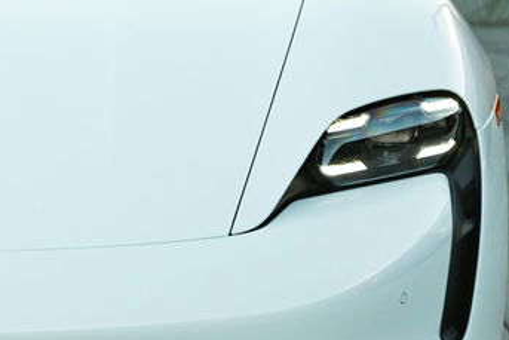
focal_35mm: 179
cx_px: -50
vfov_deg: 7.7
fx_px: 2532
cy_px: 150
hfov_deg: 11.3
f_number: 2.8
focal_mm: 60
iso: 200
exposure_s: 1/320
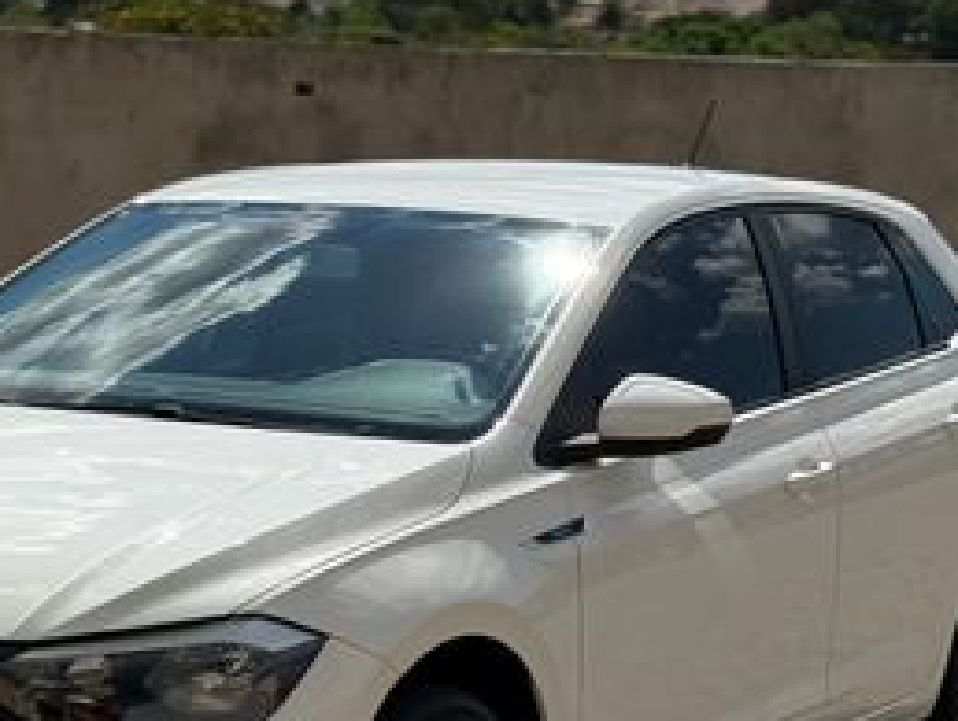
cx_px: 292
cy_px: 547
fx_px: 2411
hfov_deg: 22.3
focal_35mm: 87
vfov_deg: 16.9
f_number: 1.78
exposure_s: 1/11364
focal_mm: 6.76
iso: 100
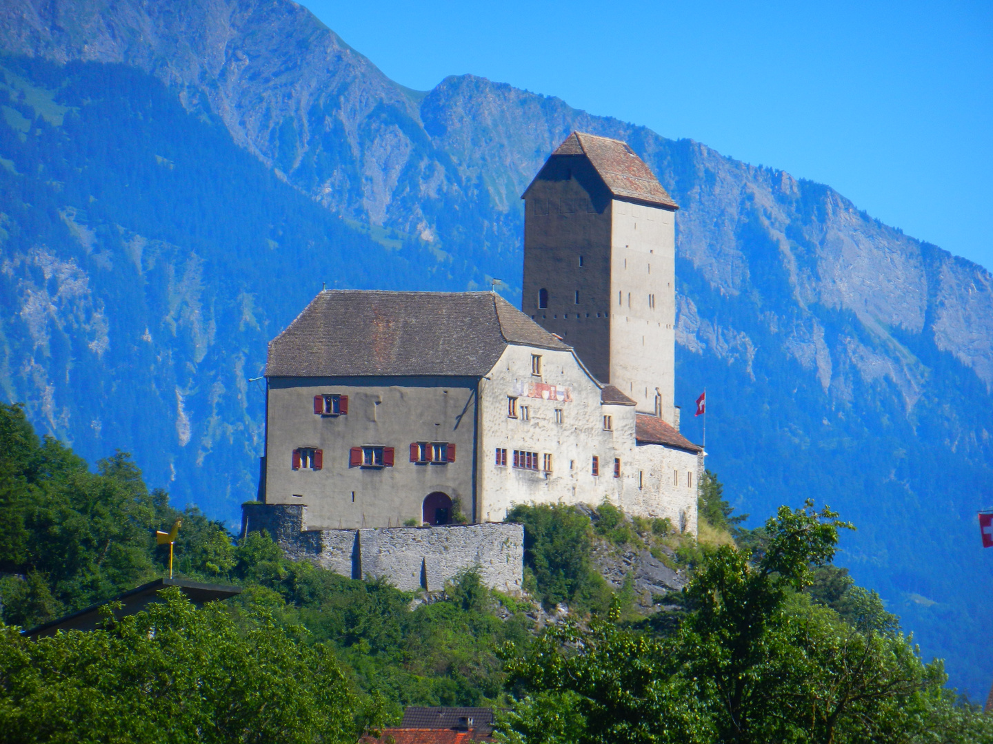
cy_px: 372
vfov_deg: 4.4
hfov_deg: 5.9
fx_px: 9696
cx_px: 496
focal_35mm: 338
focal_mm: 60.8
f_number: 5.3
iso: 160
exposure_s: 1/800
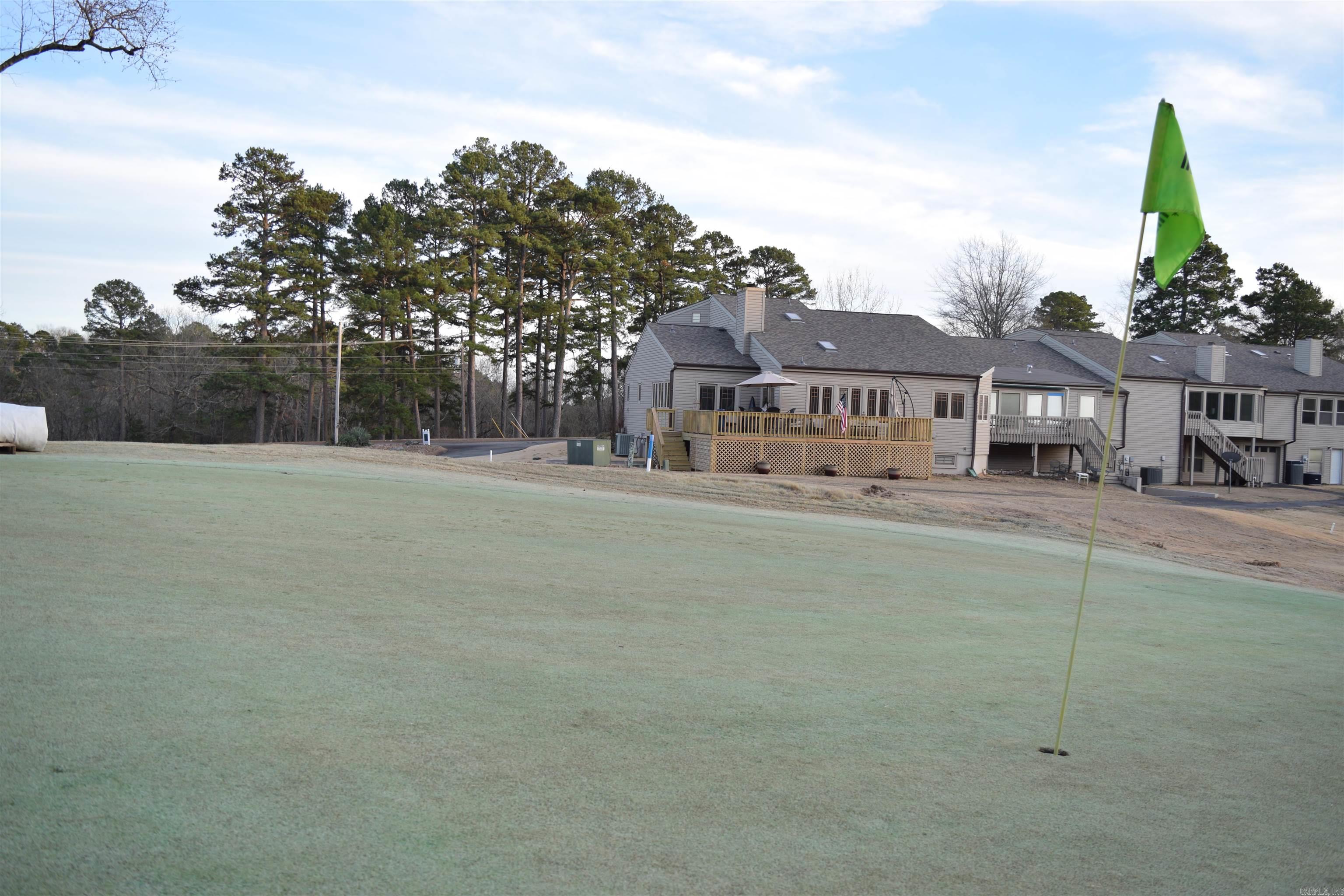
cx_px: 672
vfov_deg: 40.0
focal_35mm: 33
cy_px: 448
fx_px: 1232
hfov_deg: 57.2
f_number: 4.5
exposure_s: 1/80
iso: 100
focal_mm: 22
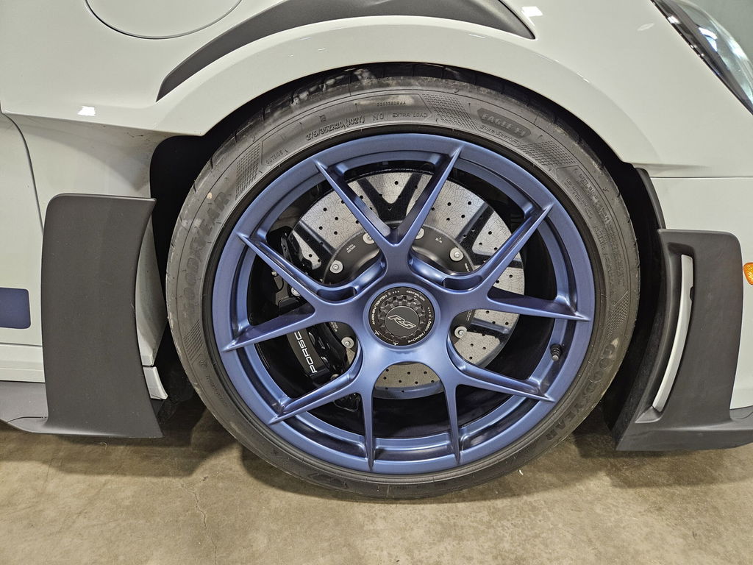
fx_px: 500
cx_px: 376
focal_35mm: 23
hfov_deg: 73.9
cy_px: 282
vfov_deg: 58.9
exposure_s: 1/40
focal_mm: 5.4
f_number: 1.8
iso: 640
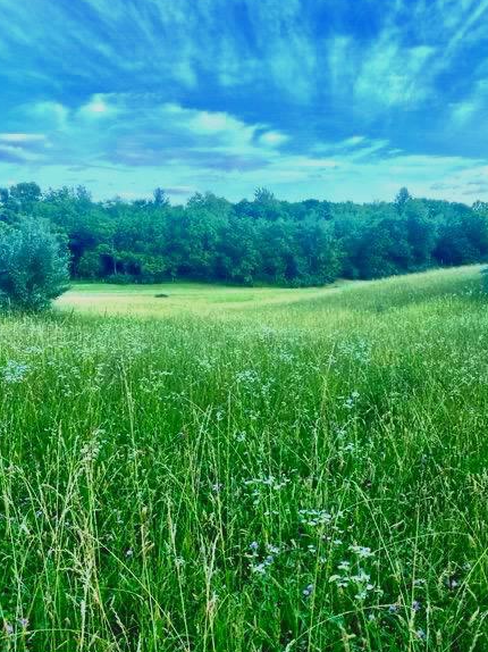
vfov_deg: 61.7
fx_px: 546
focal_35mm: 29
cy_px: 329
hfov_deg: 48.2
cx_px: 244
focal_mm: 4.25
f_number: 1.8
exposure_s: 1/1395
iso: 32
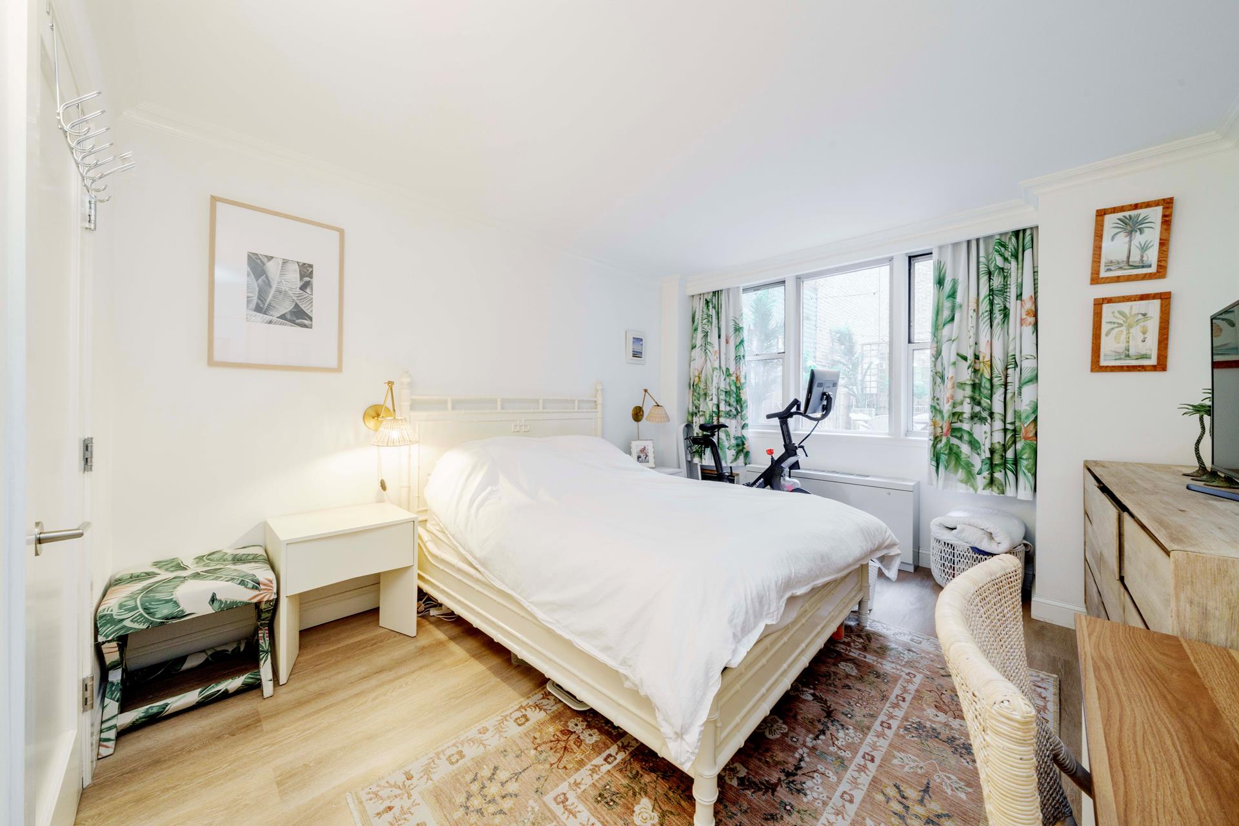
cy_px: 413
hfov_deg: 112.6
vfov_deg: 90.0
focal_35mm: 12
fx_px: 413
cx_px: 620
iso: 320
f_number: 11
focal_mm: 12
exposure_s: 1/1.67
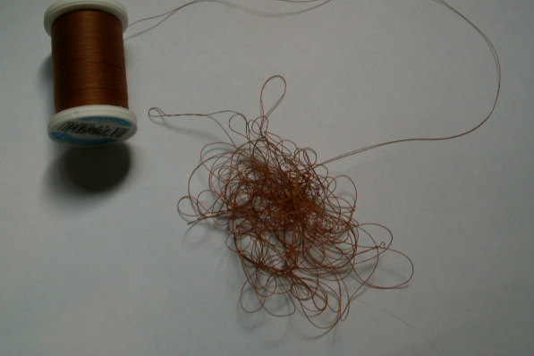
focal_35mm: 29
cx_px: 265
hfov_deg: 63.7
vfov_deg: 44.8
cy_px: 149
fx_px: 430
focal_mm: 4.52
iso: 50
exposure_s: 1/40
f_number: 2.8
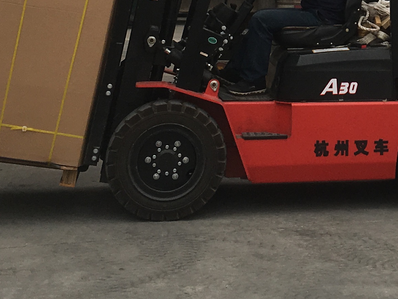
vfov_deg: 13.9
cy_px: -141
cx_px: 444
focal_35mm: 100
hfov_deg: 18.8
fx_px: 1150
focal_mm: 4.15
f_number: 2.2
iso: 25
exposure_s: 1/754
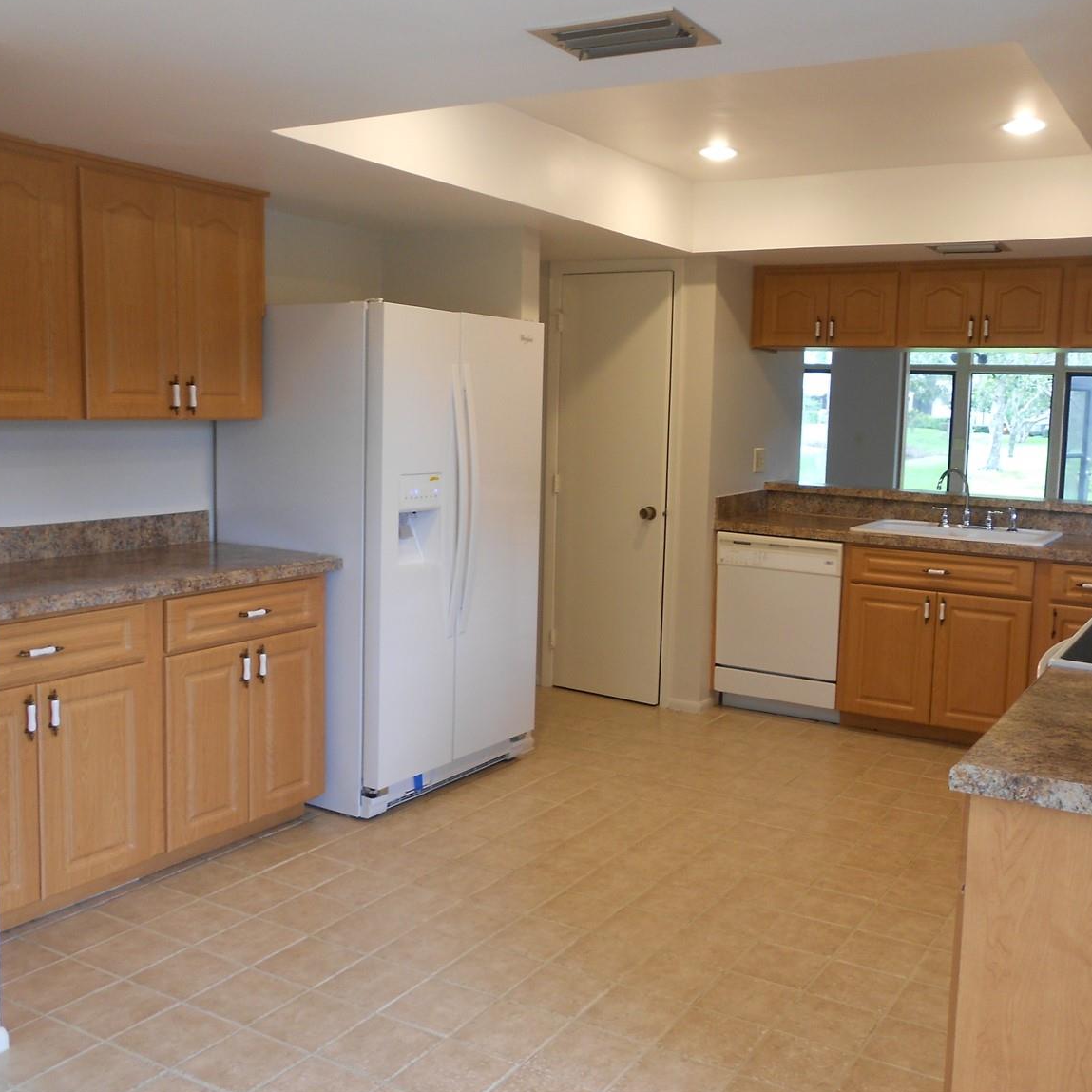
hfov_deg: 50.8
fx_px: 1142
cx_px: 642
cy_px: 527
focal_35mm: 32
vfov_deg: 51.1
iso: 80
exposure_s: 1/13
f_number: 3.2
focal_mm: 4.6
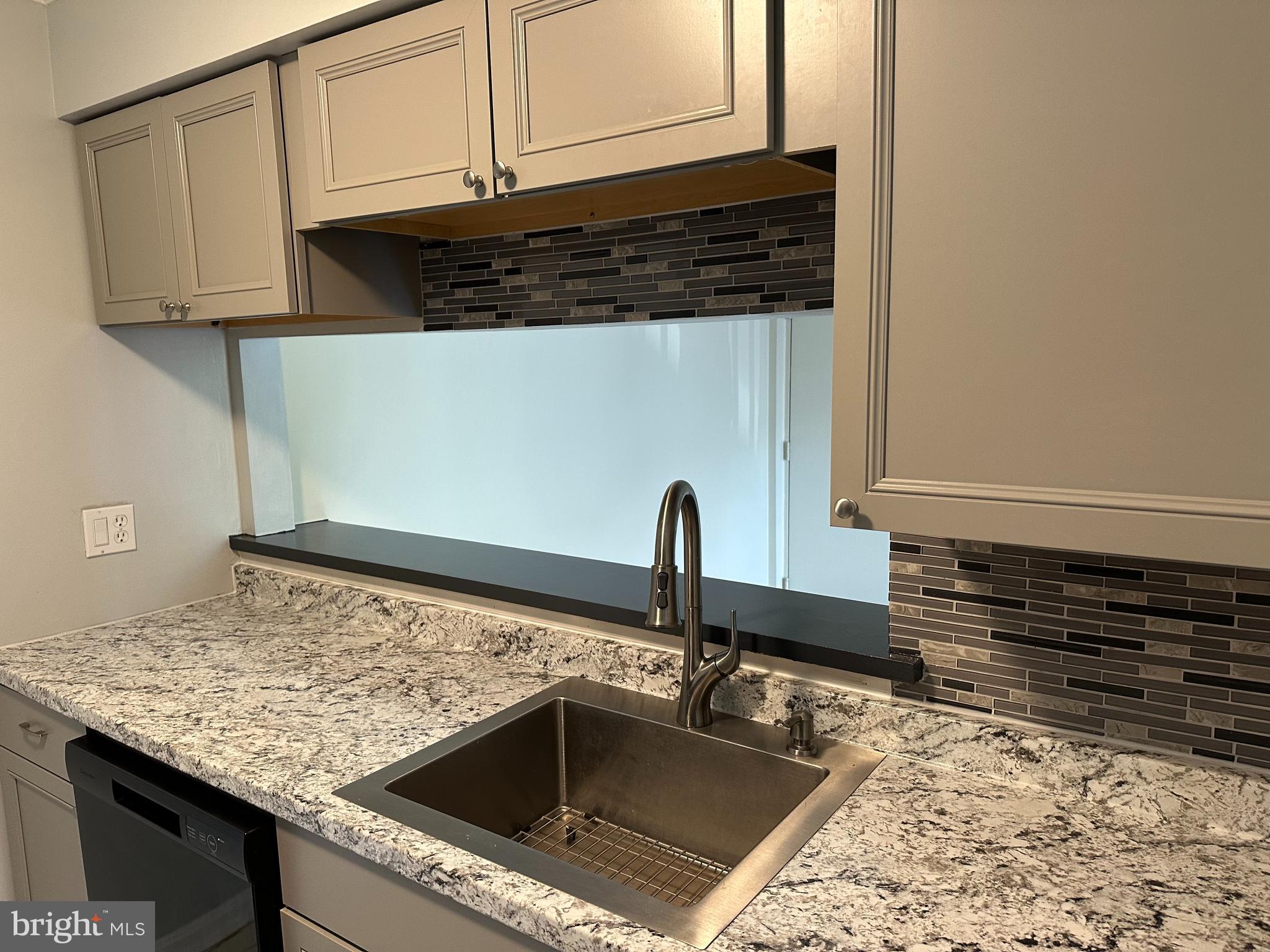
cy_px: 476
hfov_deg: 71.6
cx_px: 635
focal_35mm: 24
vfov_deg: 56.8
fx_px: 881
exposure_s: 1/60
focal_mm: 6.86
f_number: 1.78
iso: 200
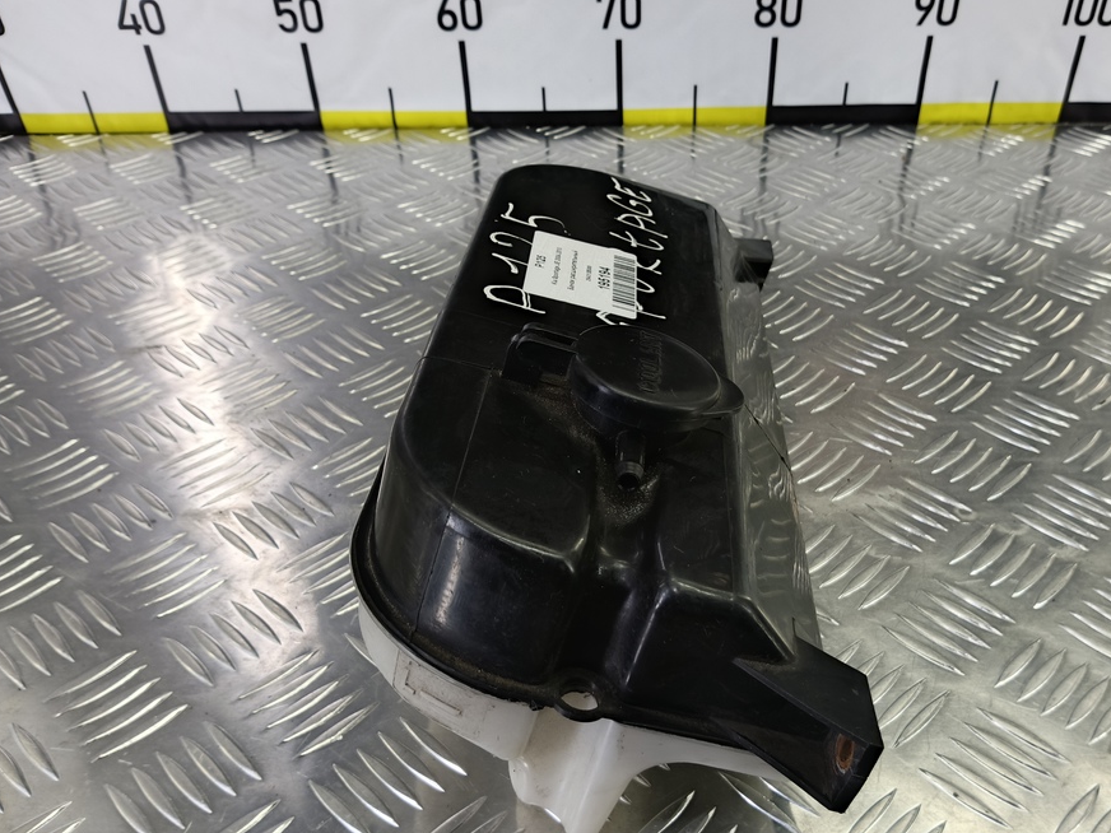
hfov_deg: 64.9
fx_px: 867
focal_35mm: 27
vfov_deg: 51.2
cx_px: 646
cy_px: 467
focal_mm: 4.11
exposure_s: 1/33.3
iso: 115
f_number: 1.6
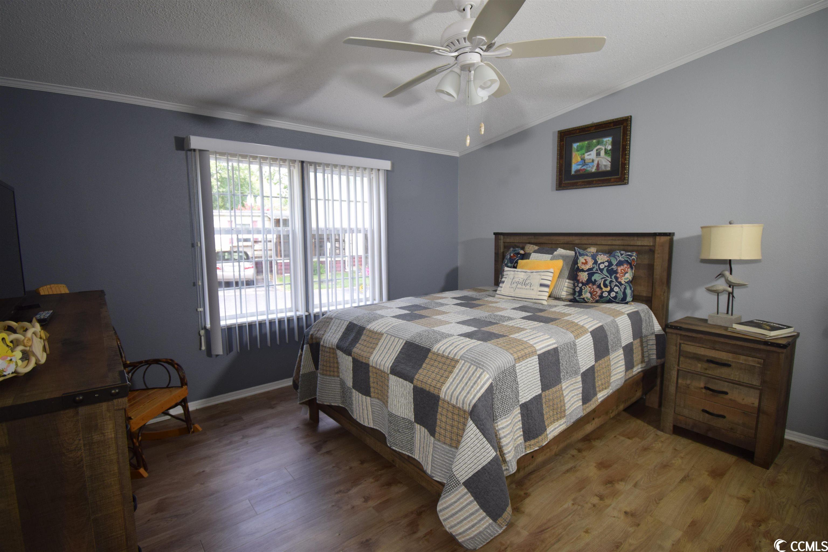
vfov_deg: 72.1
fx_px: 379
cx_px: 414
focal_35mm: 16
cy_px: 276
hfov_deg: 95.0
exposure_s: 1/100
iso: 400
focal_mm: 11
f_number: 5
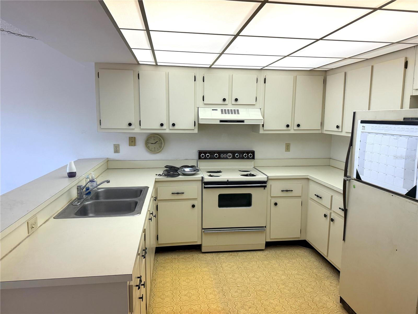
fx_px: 290
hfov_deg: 71.6
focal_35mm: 24
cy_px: 157
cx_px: 209
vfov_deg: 56.8
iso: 100
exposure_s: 1/120
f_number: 1.78
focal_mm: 6.76
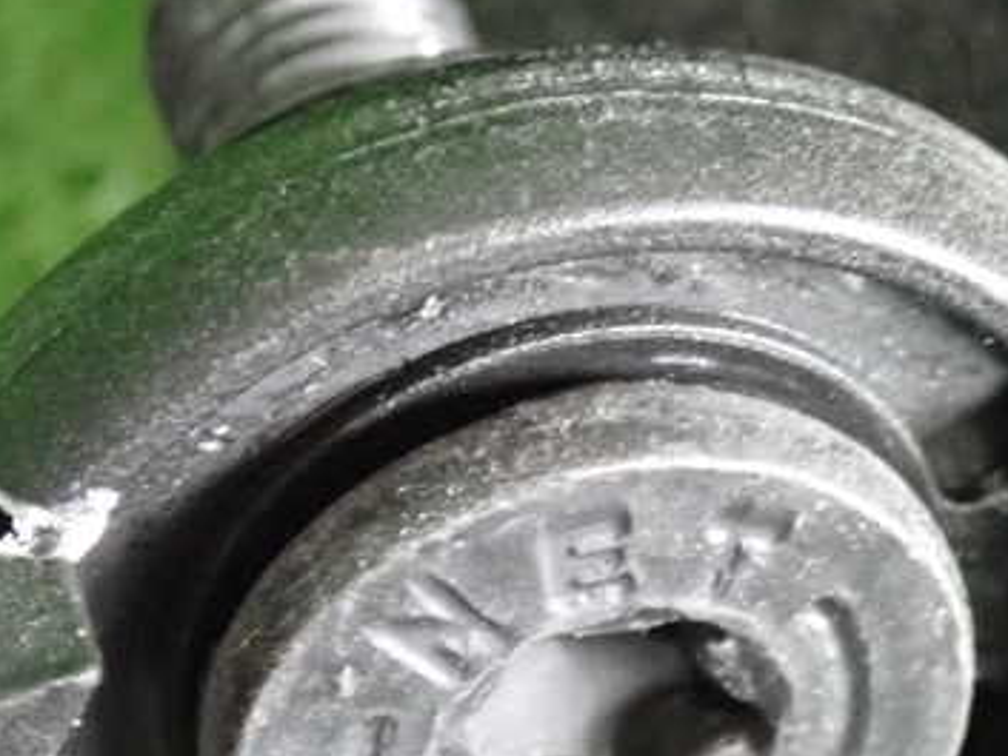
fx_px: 4952
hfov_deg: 11.6
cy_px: 514
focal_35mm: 170
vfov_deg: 8.7
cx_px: 571
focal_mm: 18
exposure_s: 1/50
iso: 3200
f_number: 4.9
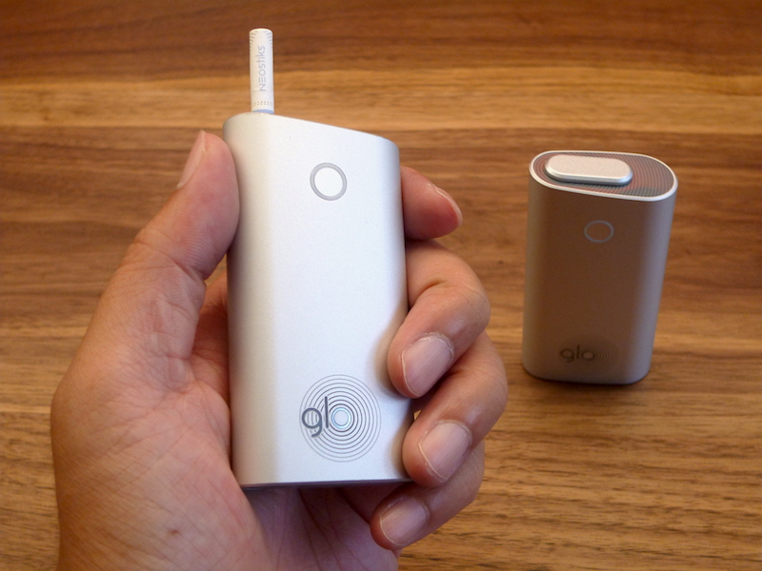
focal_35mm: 54
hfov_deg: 35.5
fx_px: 1189
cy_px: 286
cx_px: 381
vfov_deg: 27.0
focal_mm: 9.6
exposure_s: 1/80
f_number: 3.6
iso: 200
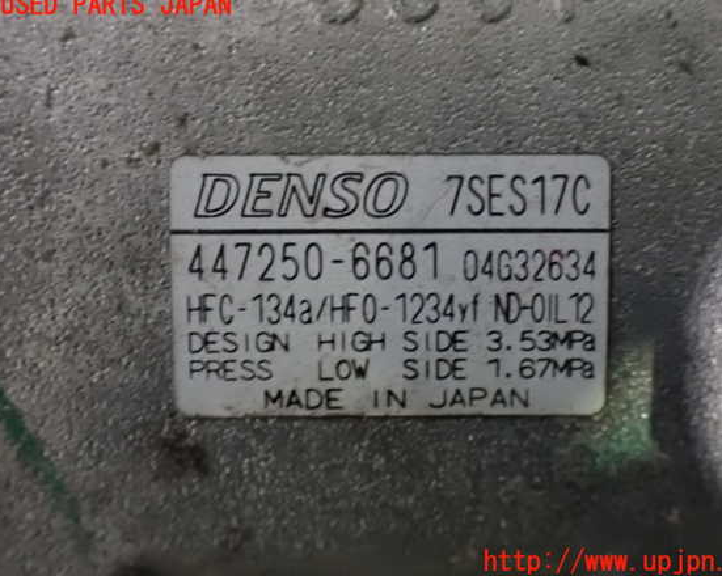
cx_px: 387
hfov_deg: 37.3
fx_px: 1068
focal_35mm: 50
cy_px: 284
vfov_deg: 30.2
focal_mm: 8.4
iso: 1600
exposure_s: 1/25
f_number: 3.1
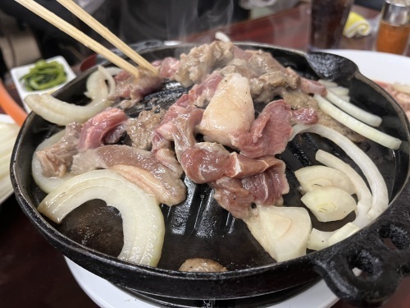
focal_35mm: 26
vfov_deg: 53.1
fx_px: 308
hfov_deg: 67.3
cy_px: 154
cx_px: 205
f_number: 1.6
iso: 200
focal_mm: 5.1
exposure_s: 1/50
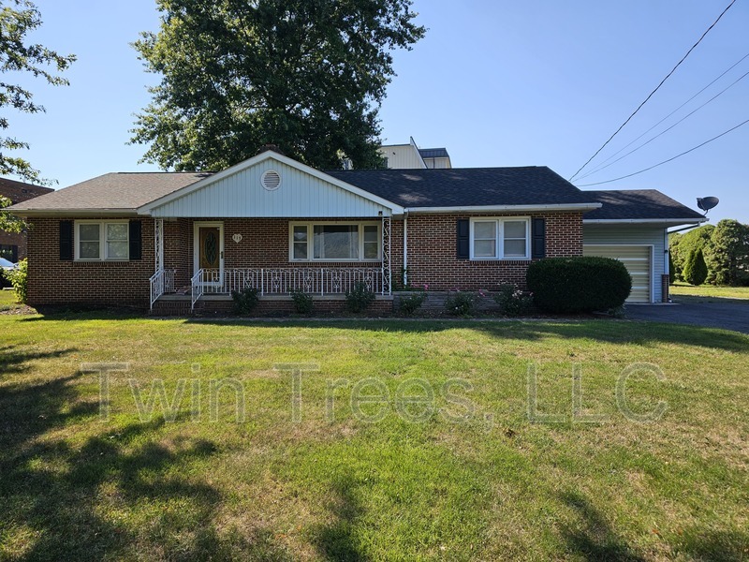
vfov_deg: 58.9
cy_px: 281
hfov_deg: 73.9
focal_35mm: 23
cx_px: 374
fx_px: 498
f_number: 1.7
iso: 10
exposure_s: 1/509
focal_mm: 6.3
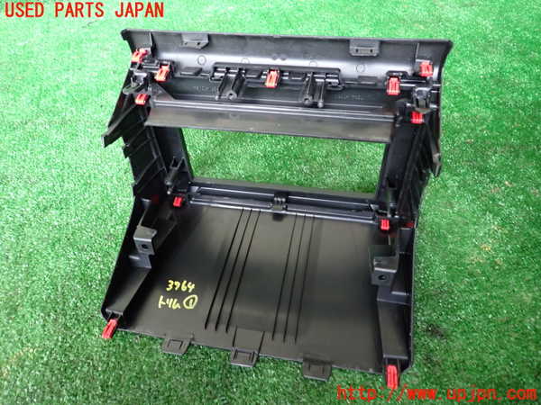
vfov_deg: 54.9
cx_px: 270
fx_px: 391
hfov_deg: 69.4
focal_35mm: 25
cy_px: 202
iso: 640
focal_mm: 4.5
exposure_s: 1/30
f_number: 2
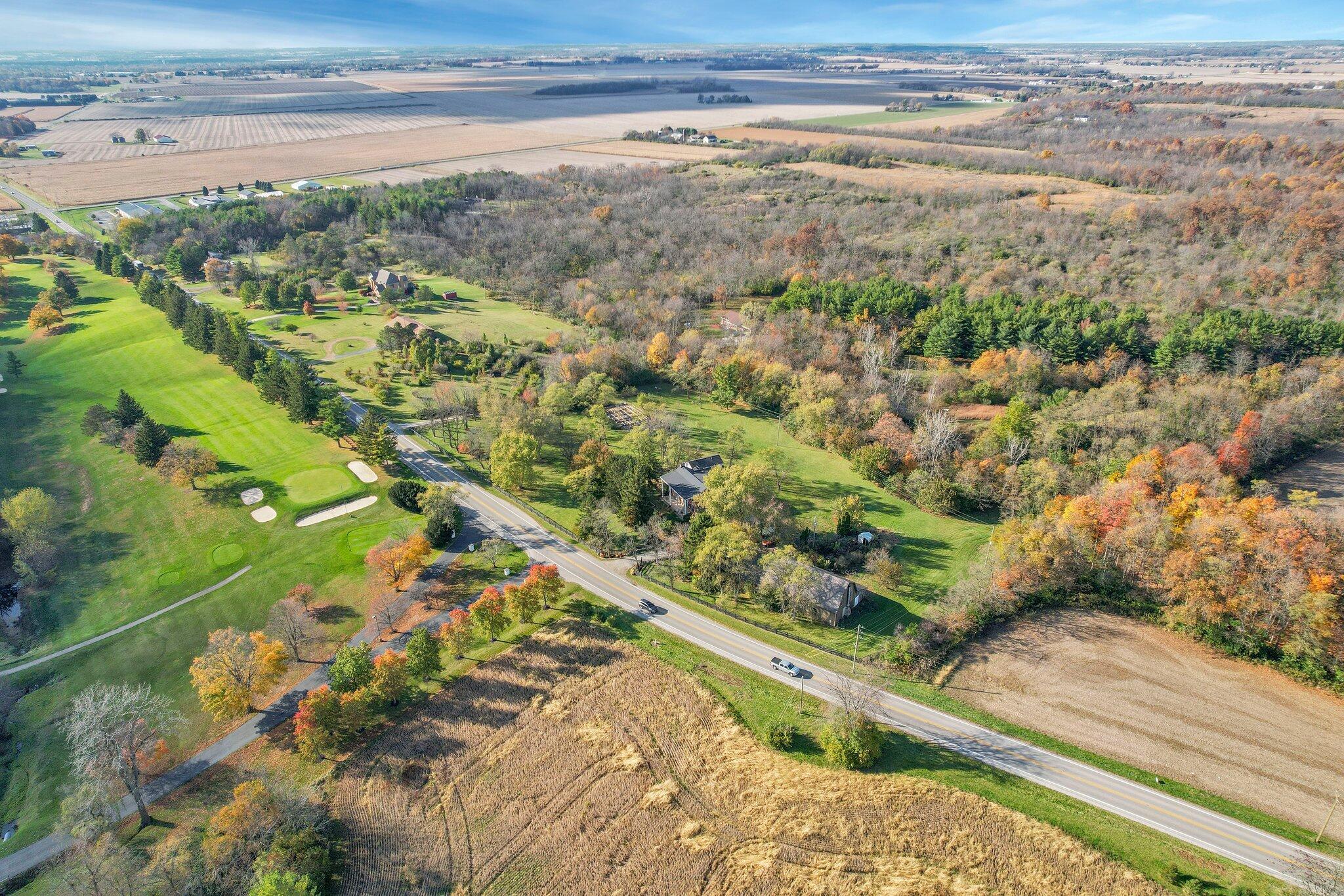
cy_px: 448
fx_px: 821
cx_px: 672
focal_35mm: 22
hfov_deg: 78.6
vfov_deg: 57.2
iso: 150
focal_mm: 8.38
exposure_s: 1/1000
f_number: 2.8
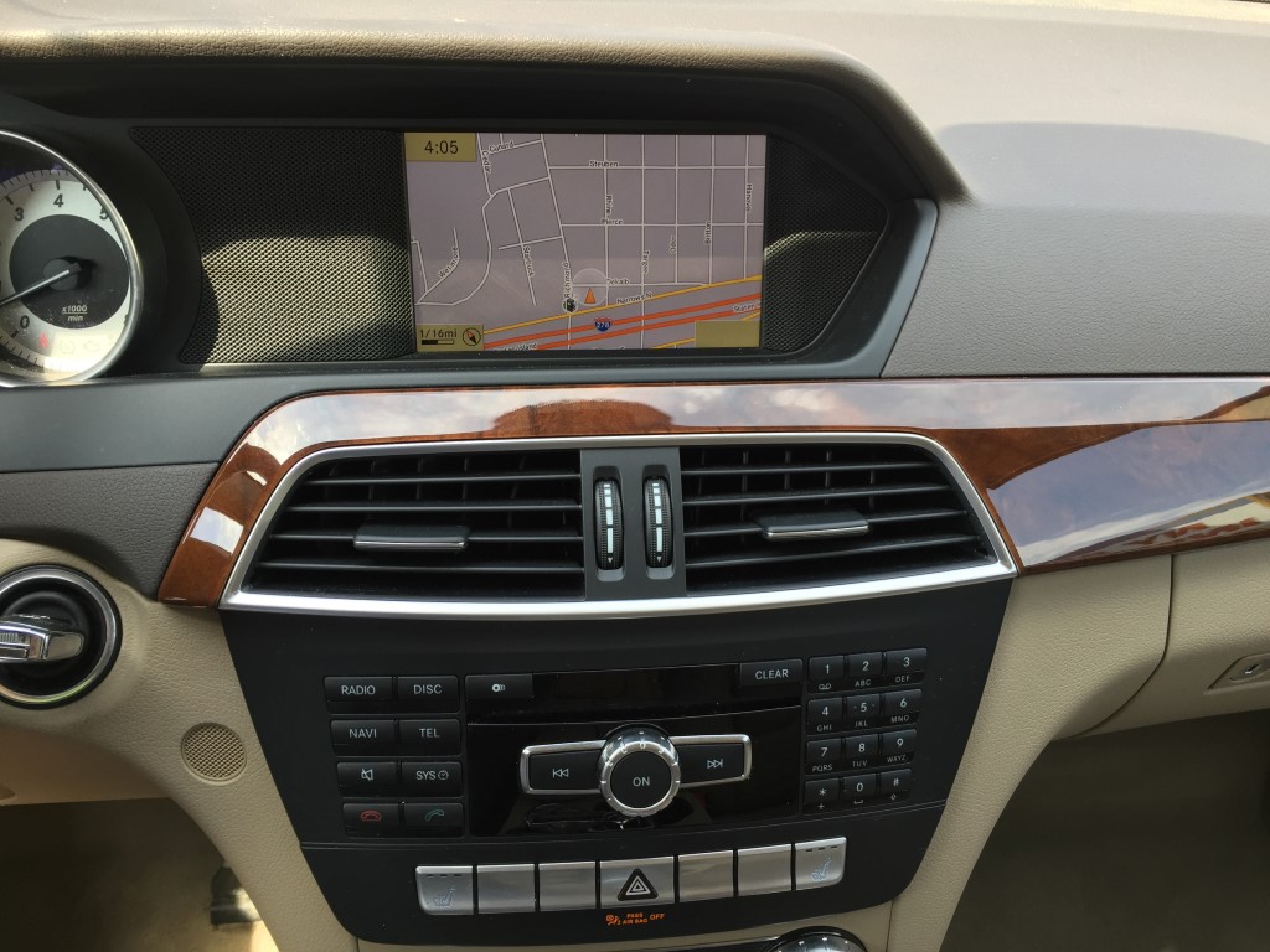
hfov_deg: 61.7
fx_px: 1064
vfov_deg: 48.2
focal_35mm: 29
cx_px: 635
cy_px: 476
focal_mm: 4.15
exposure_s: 1/120
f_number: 2.2
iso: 32
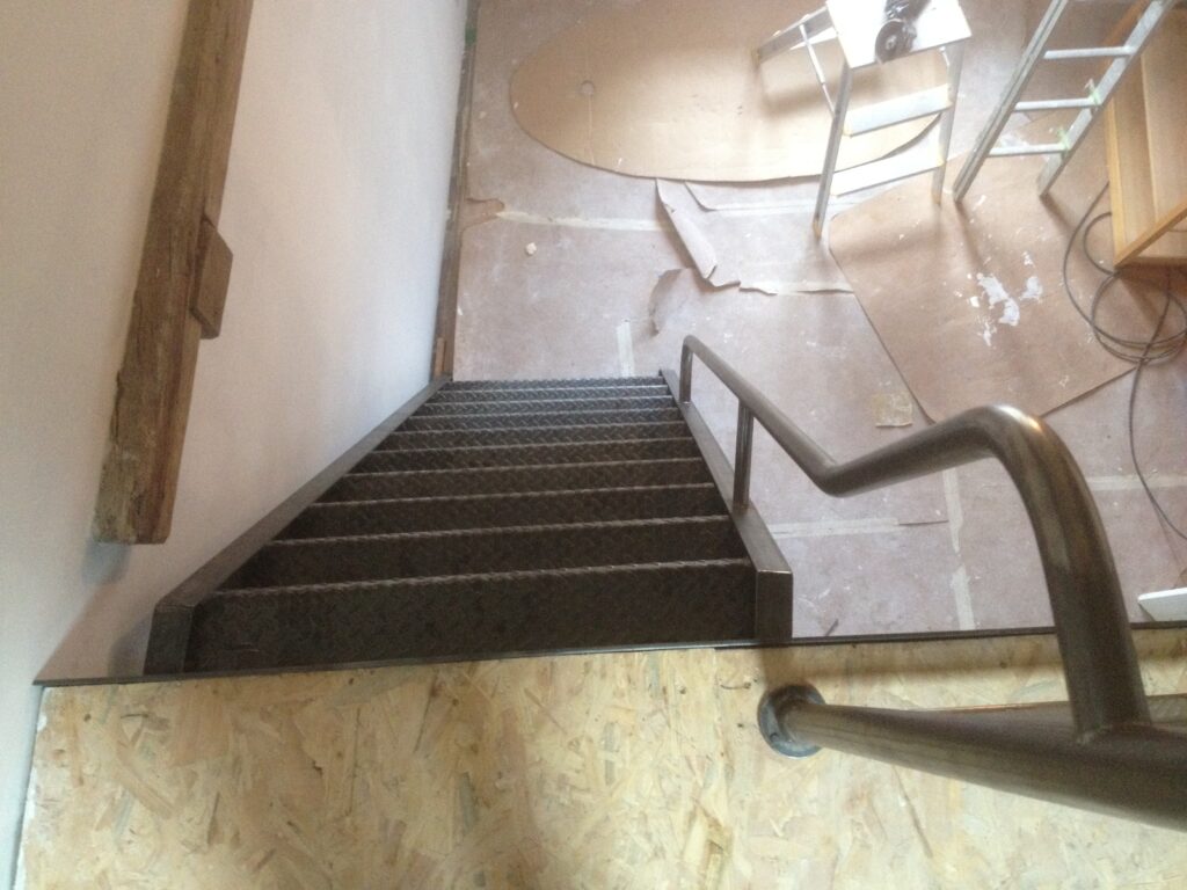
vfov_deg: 40.7
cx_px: 594
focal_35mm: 35
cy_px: 445
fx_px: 1200
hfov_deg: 52.6
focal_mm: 4.28
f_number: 2.4
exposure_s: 1/20
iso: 320
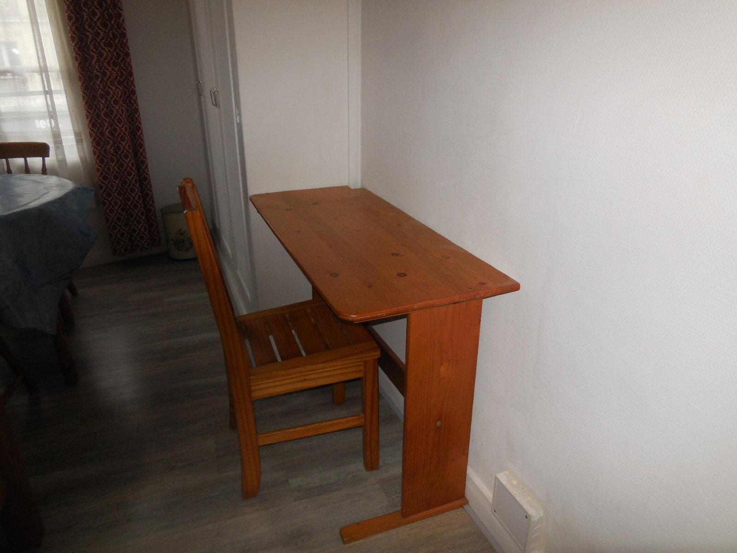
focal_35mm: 25
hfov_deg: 69.4
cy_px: 276
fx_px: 532
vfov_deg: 54.9
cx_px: 368
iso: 200
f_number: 3.1
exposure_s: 1/25
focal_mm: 4.5
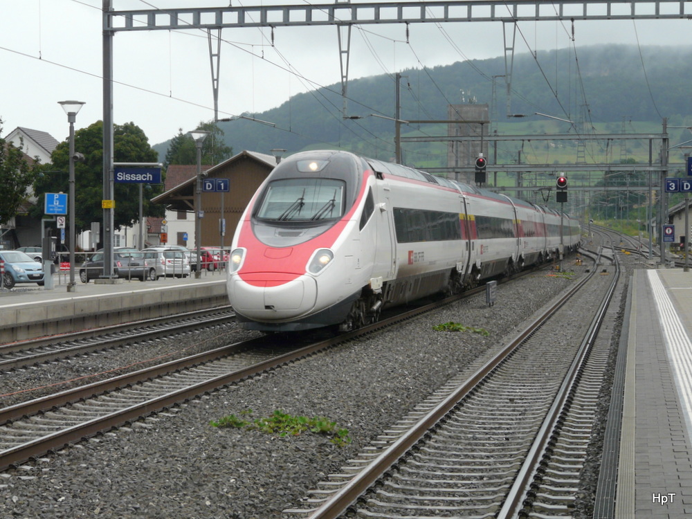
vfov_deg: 16.6
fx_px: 1779
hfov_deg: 22.0
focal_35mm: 89
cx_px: 346
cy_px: 260
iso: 100
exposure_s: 1/250
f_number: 4
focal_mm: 14.7
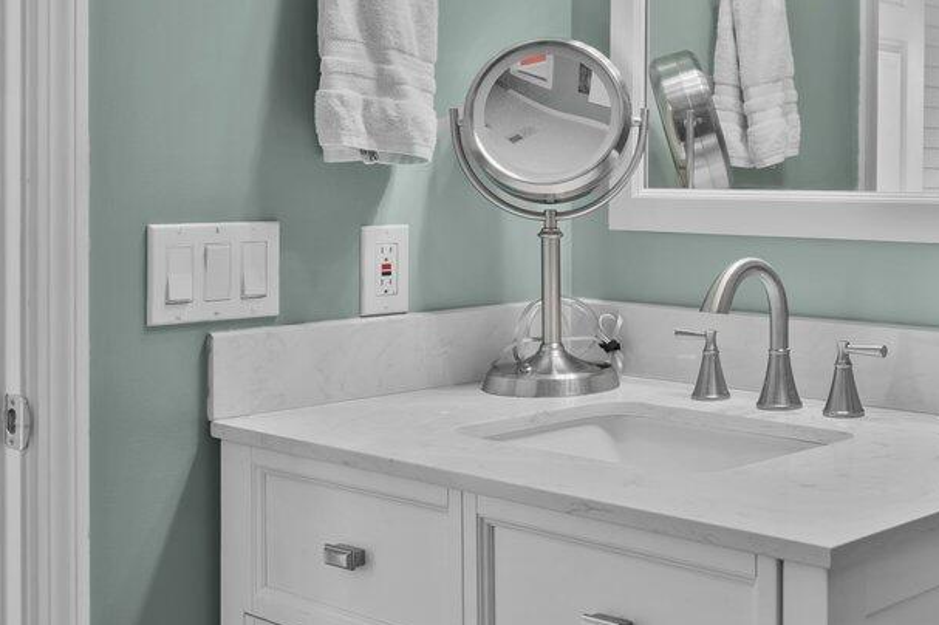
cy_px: 152
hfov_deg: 34.9
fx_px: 1408
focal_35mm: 54
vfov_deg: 24.7
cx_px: 834
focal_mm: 16
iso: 320
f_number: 4
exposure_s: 1/8
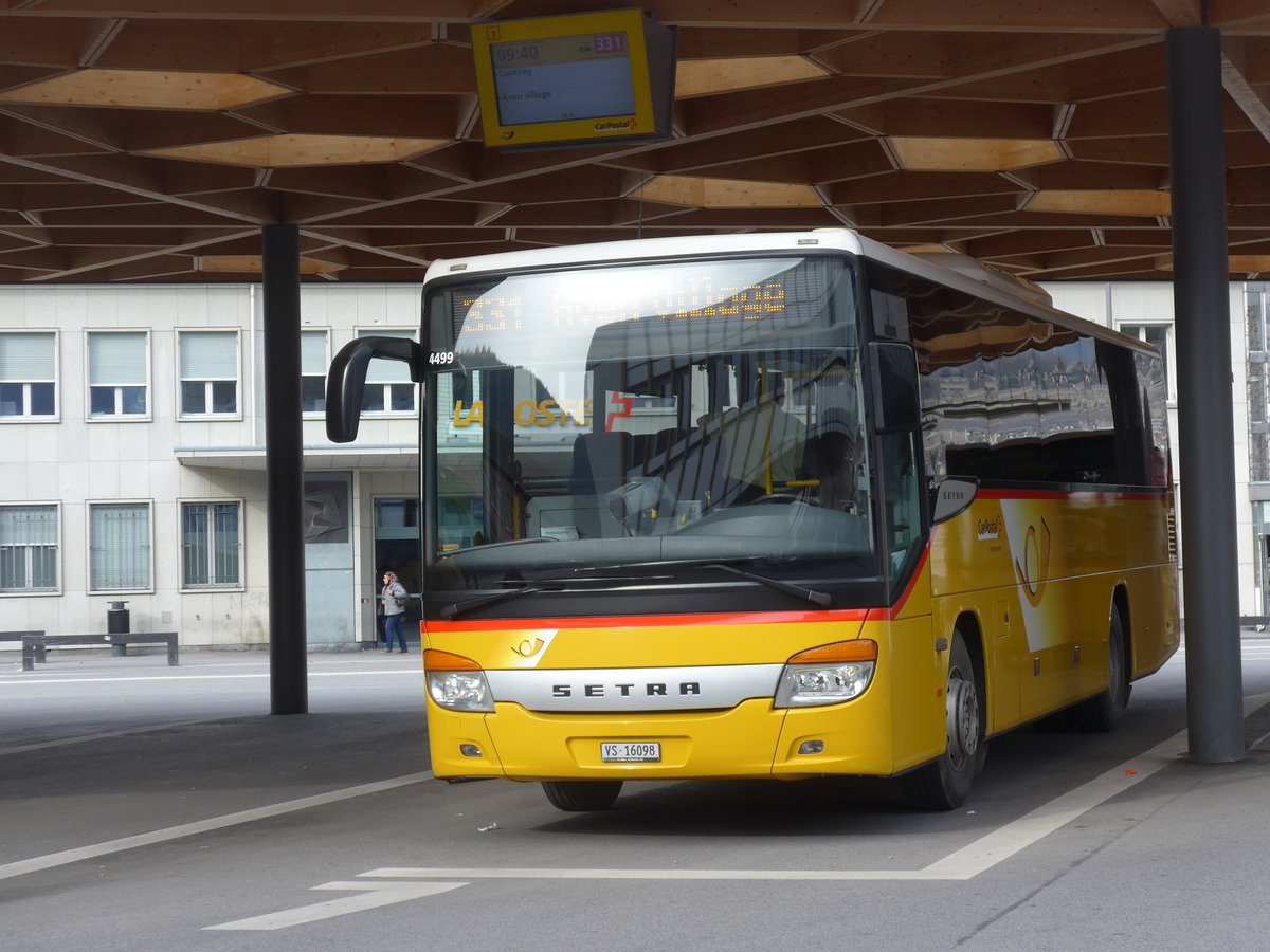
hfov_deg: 26.3
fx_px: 2715
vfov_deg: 19.9
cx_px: 635
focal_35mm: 74
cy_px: 476
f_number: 4.2
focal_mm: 15
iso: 80
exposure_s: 1/160
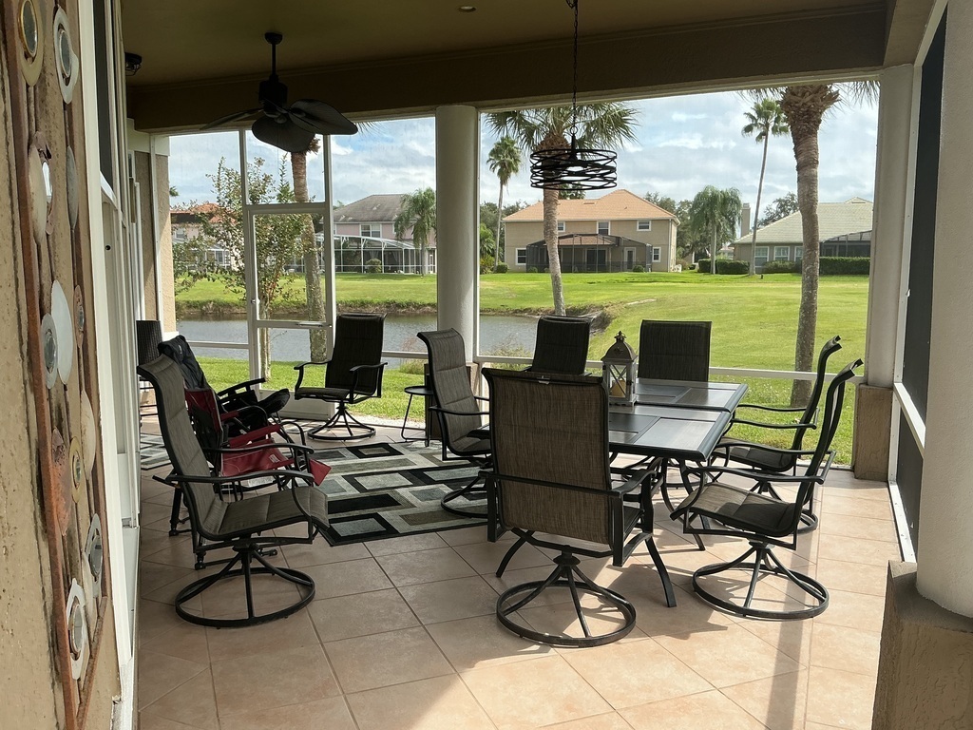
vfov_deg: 48.2
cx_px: 486
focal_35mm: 29
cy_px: 365
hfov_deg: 61.7
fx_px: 815
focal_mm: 3
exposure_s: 1/869
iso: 25
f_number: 1.8
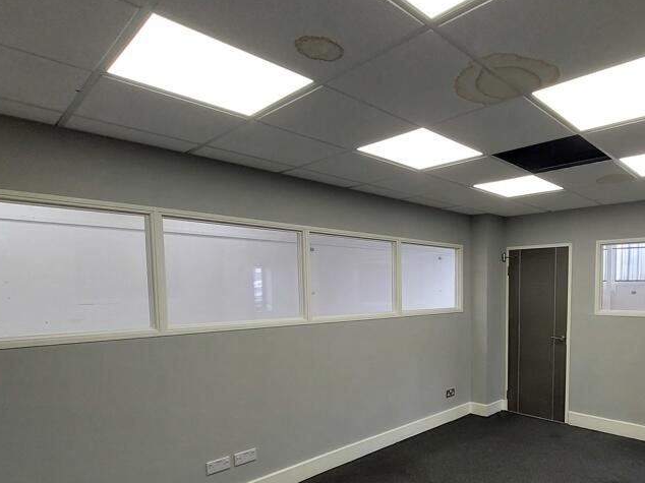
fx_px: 391
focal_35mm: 21
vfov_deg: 61.9
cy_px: 320
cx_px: 458
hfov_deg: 75.1
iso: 80
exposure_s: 1/50
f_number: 2.2
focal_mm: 1.74
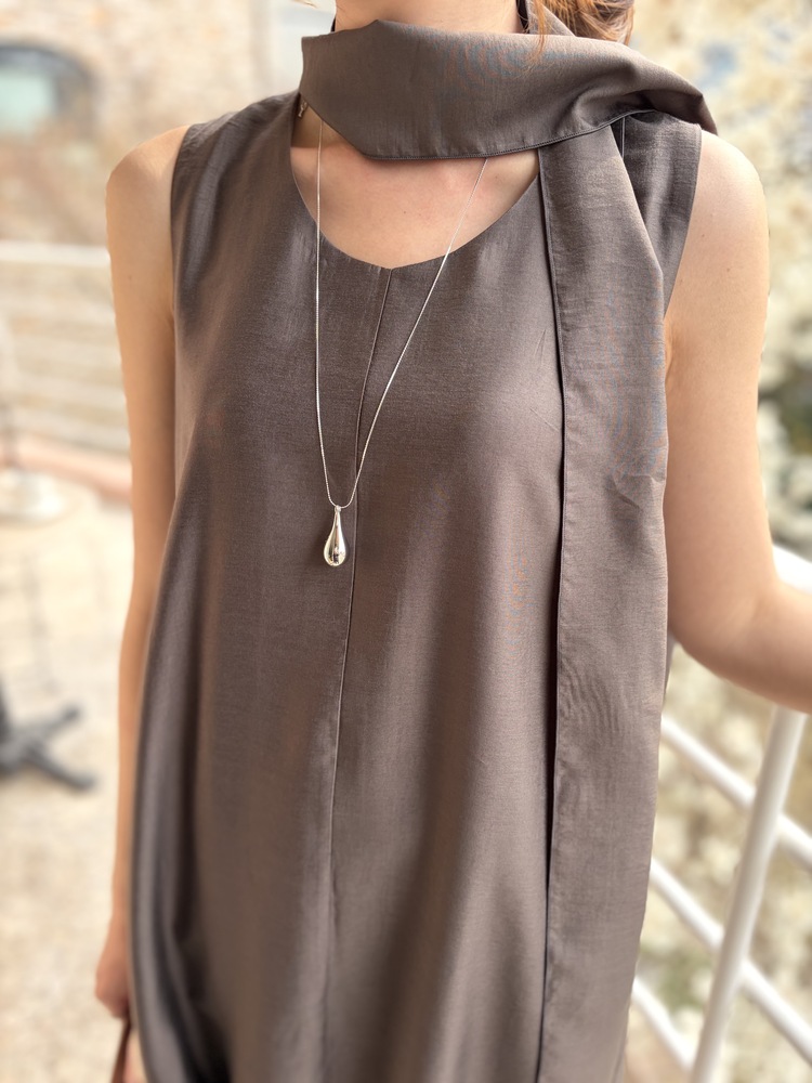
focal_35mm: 26
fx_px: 813
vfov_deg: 67.3
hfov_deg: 53.1
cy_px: 542
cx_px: 406
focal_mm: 5.96
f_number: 1.6
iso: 64
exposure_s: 1/414
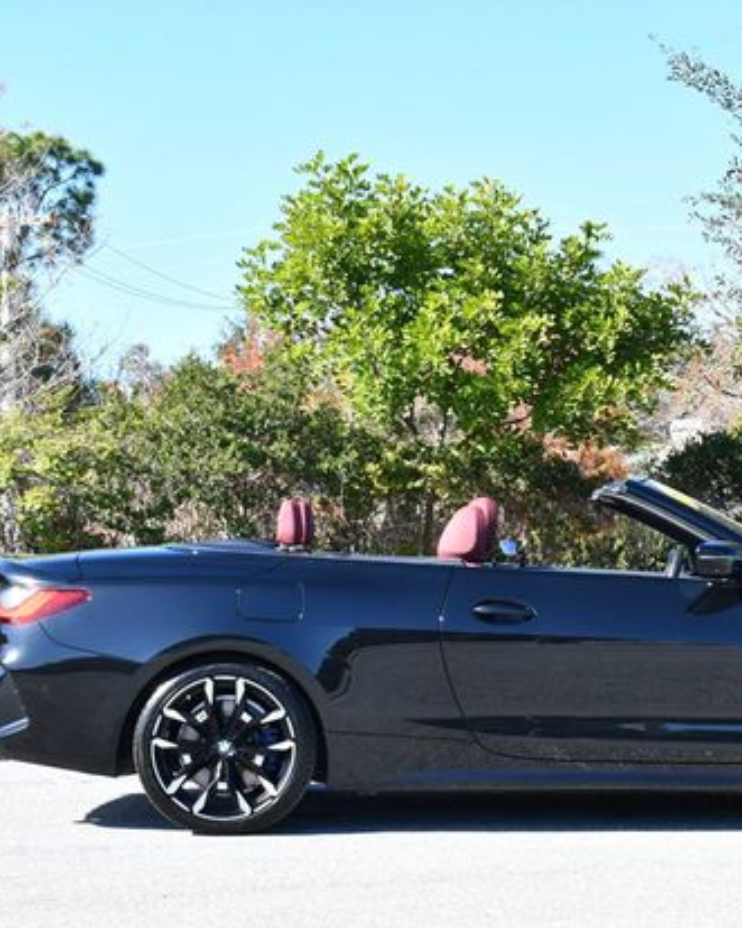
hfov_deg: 16.4
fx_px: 2554
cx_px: 558
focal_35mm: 93
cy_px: 475
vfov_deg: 20.6
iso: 200
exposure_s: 1/250
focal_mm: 32
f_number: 7.1
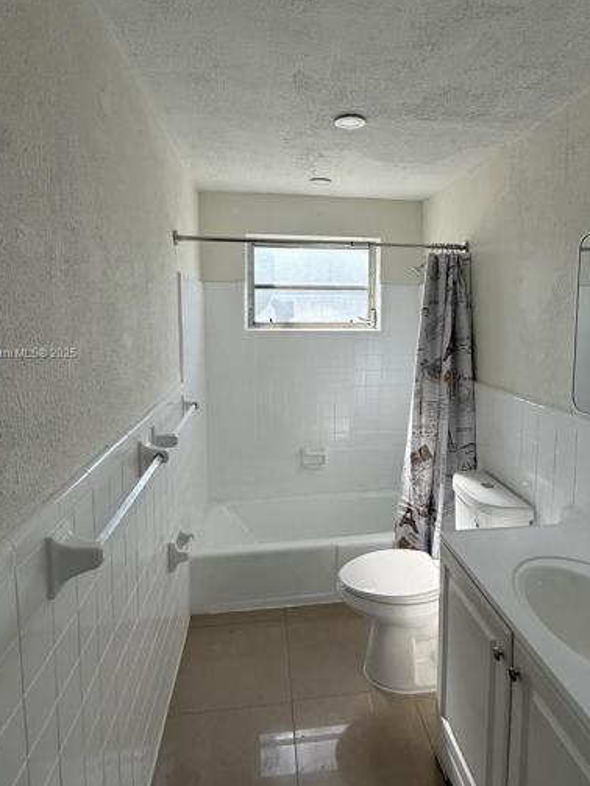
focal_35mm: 20
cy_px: 354
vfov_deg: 81.5
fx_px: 455
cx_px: 326
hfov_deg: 65.8
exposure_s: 1/331
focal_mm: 2.22
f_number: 2.2
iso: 64
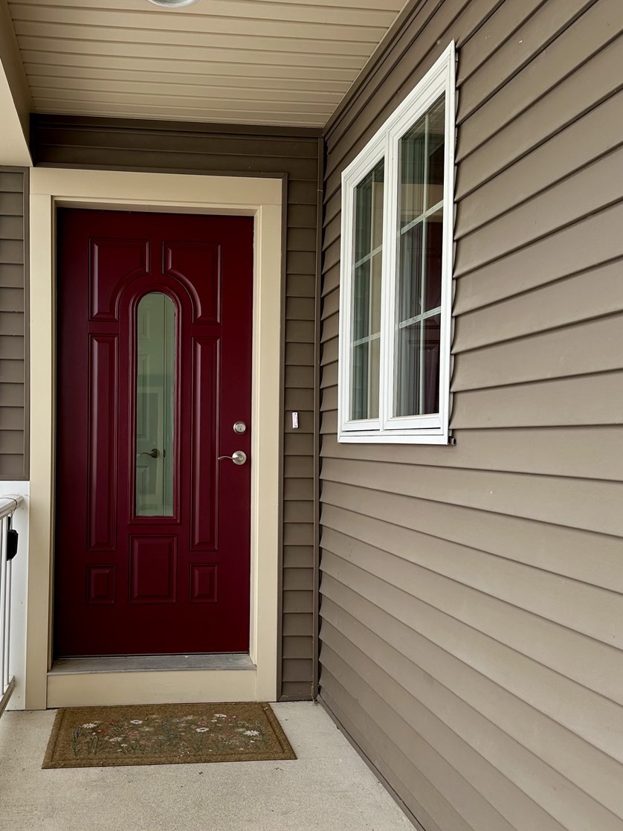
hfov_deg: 42.4
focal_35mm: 33
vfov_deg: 55.3
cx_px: 214
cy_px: 443
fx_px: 792
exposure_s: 1/767
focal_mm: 6.86
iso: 80
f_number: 1.78
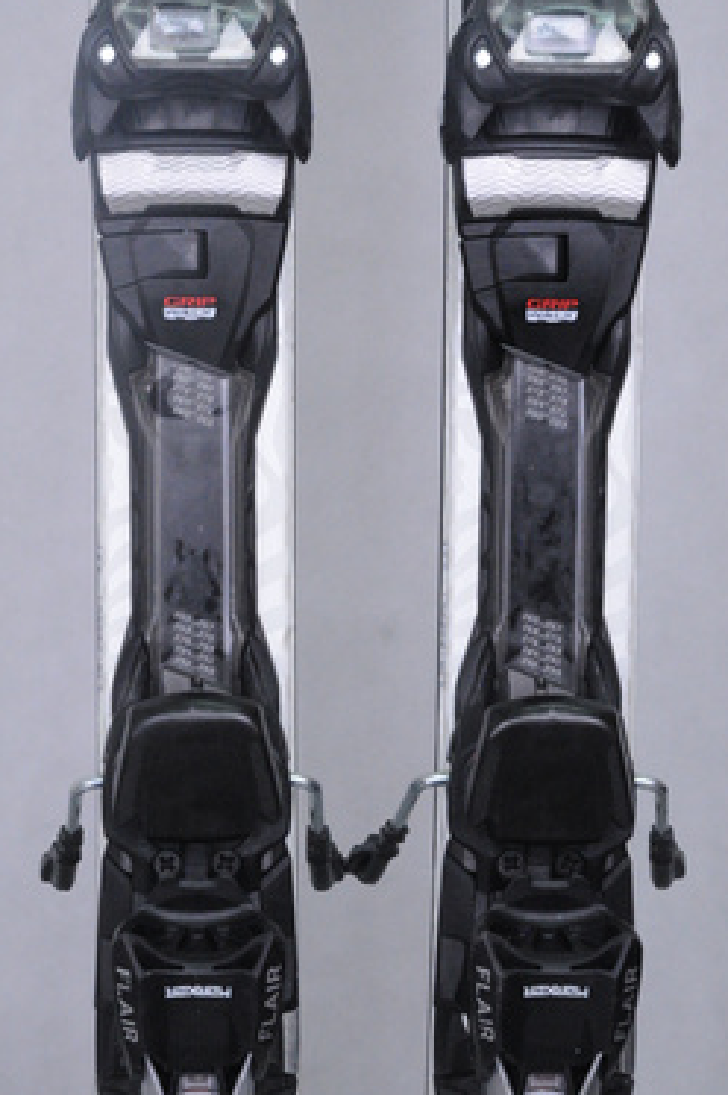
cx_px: 365
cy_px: 596
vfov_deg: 15.1
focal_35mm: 136
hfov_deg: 10.1
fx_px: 4121
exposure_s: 1/125
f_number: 8
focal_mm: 75
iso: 3200
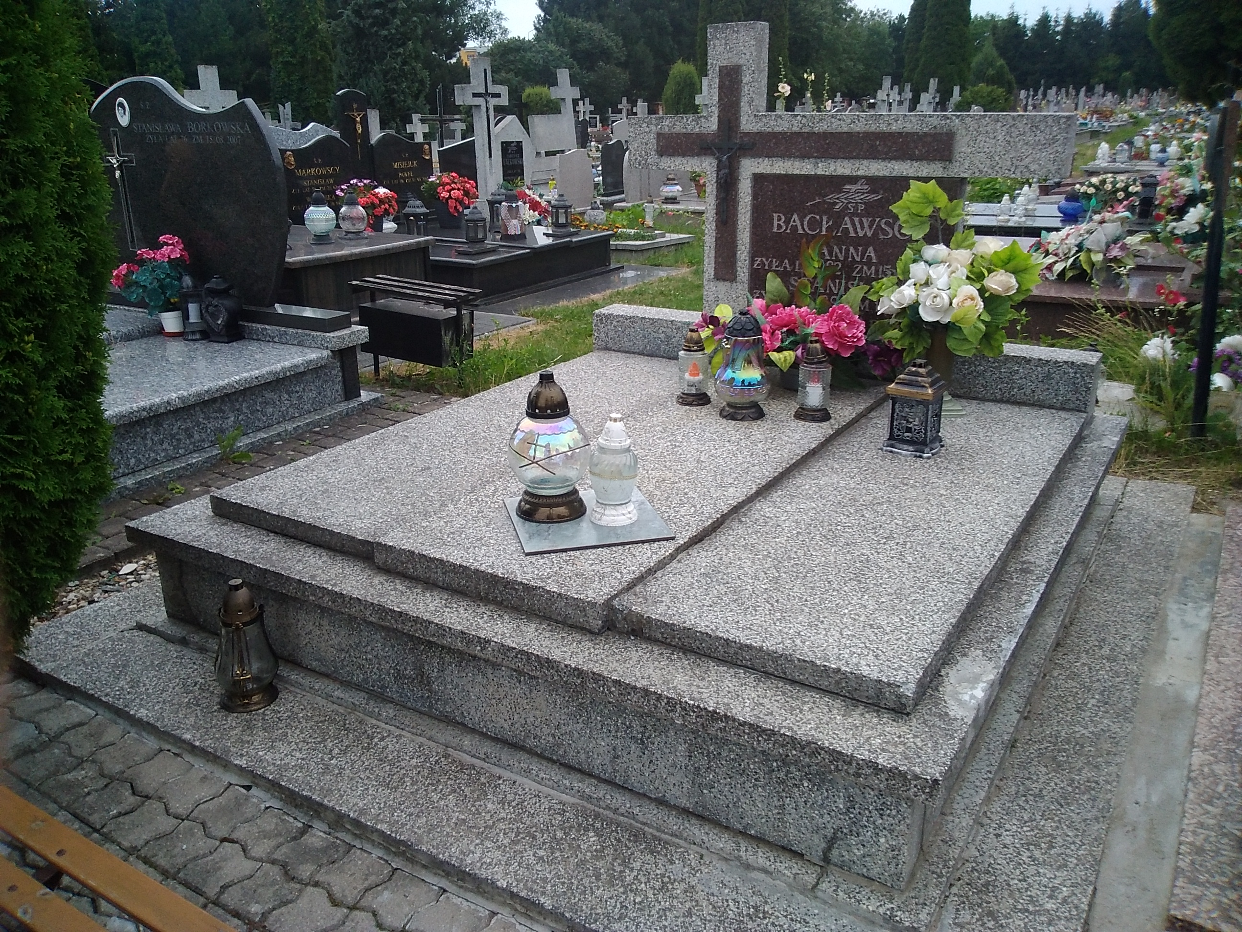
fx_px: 1041
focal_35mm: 29
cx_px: 621
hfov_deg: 61.7
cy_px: 466
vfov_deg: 48.2
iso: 100
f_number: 2.4
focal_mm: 2.39
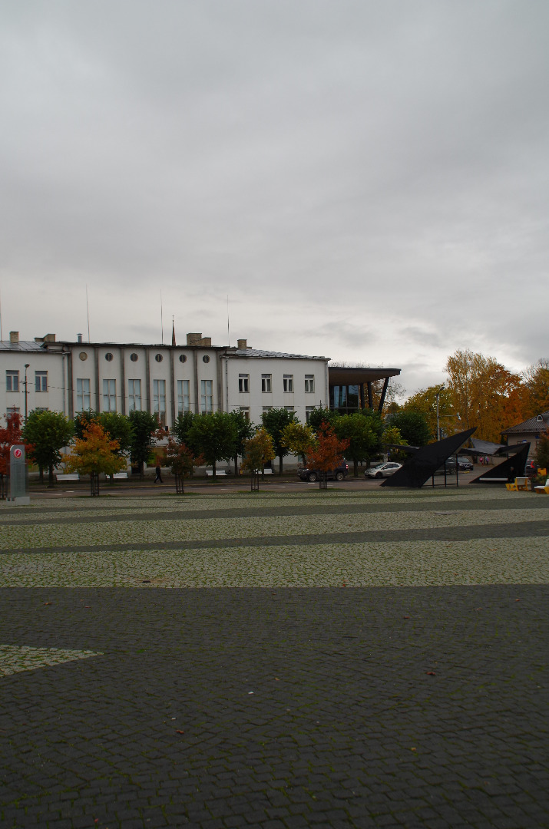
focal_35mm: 36
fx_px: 827
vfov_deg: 53.2
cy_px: 414
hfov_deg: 36.7
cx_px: 274
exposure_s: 1/50
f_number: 8
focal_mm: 24
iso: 250
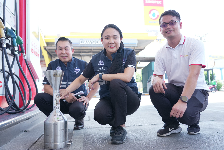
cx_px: 112
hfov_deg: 61.9
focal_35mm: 30
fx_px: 187
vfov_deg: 43.6
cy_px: 75
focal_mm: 30
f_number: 4
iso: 500
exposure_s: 1/320
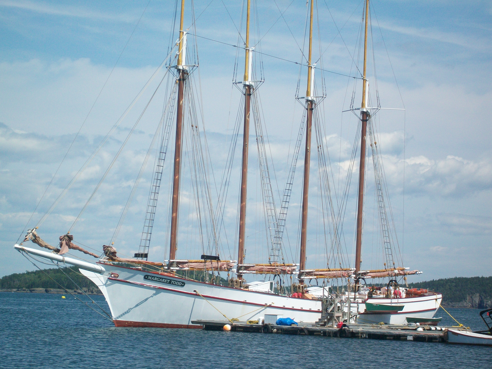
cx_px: 246
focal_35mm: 108
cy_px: 184
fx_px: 1535
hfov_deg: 18.2
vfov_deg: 13.7
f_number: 4.8
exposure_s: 1/500
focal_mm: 18
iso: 64
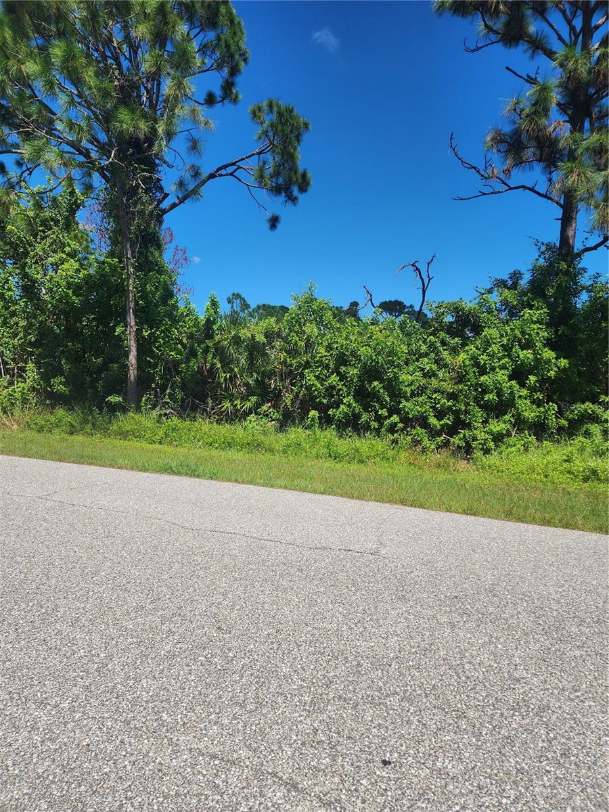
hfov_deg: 58.9
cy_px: 406
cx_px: 304
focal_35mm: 23
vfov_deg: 73.9
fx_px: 540
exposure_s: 1/1513
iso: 12
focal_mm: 6.4
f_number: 1.8
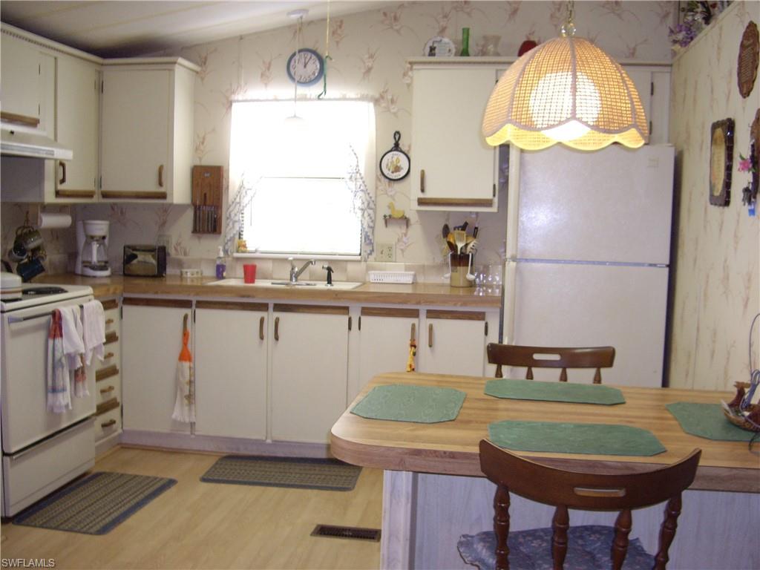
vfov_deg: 37.7
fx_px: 834
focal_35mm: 38
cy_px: 285
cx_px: 380
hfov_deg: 49.0
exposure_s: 1/40
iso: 200
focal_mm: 7.9
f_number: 2.8
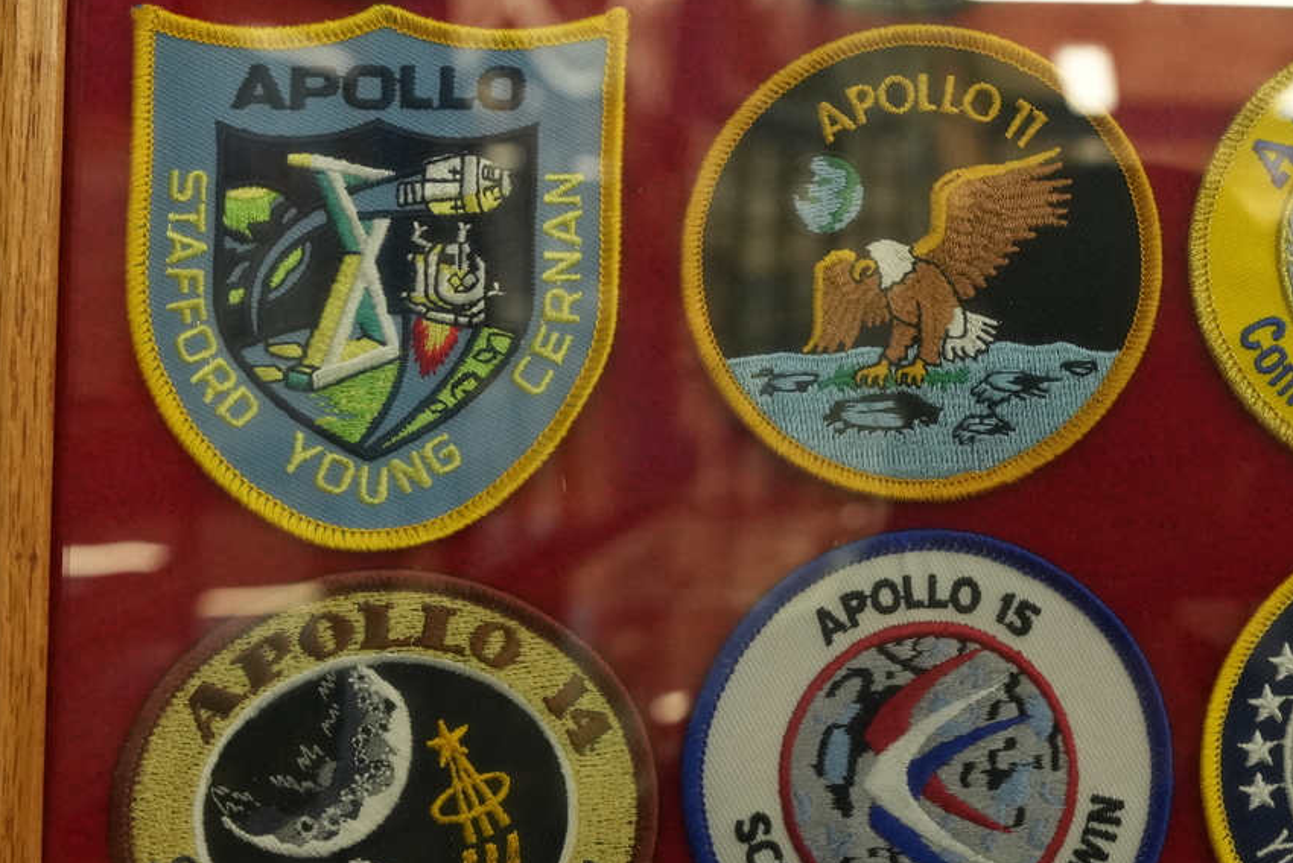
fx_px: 2191
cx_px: 1249
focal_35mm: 61
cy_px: 187
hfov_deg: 30.8
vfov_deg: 22.0
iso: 2000
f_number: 5
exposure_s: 1/30
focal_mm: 24
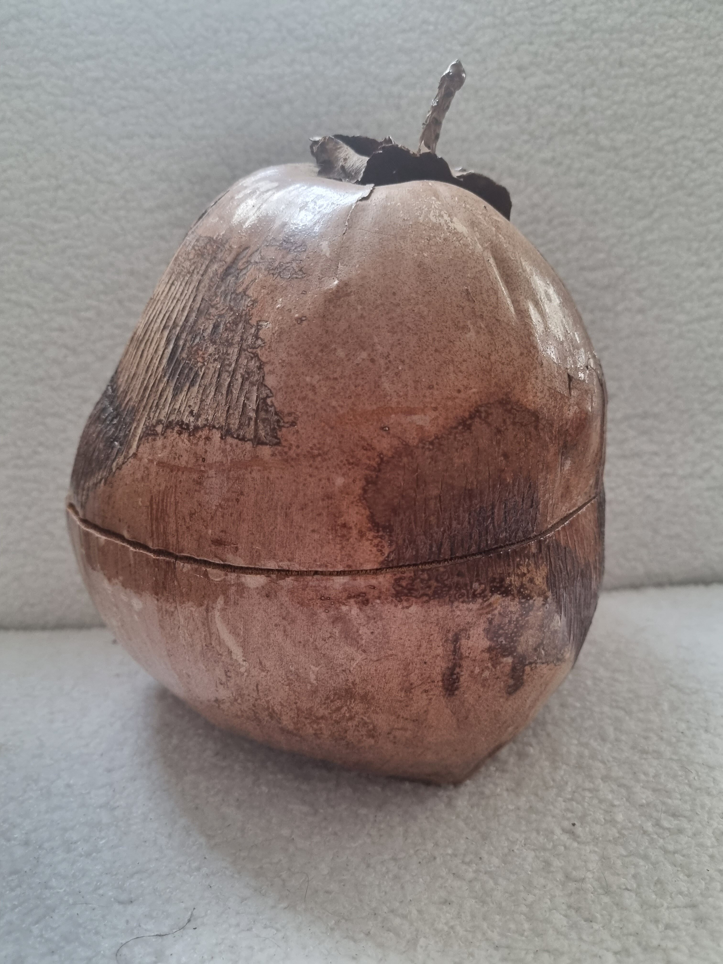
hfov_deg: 53.1
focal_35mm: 26
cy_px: 482
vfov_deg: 67.3
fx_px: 724
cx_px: 362
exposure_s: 1/50
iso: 800
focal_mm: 5.4
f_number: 1.8
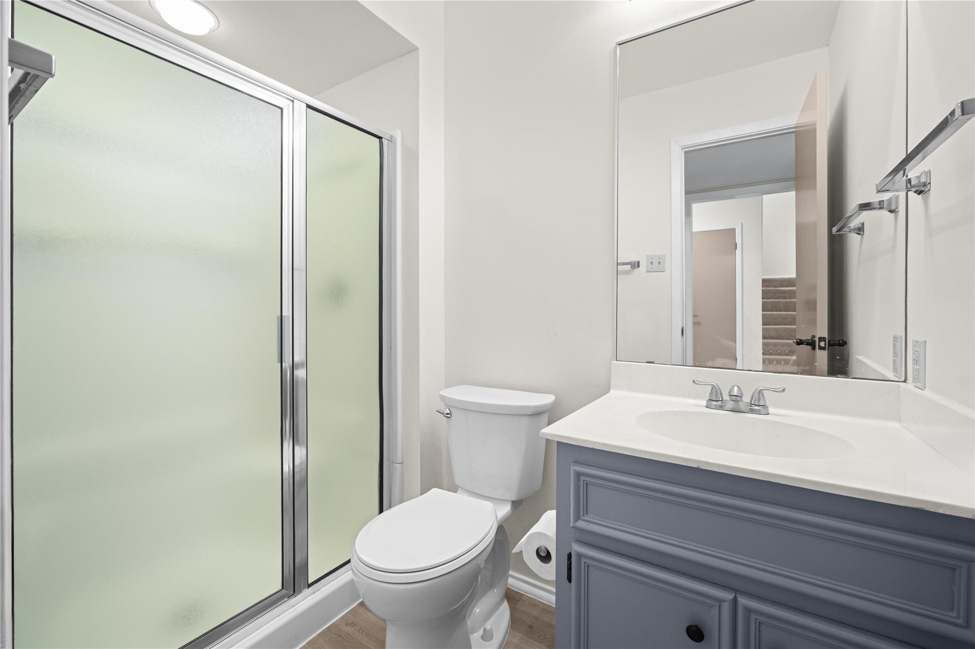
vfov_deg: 77.3
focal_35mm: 15
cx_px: 488
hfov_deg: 100.4
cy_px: 324
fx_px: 406
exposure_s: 1/17
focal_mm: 10
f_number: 8
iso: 400
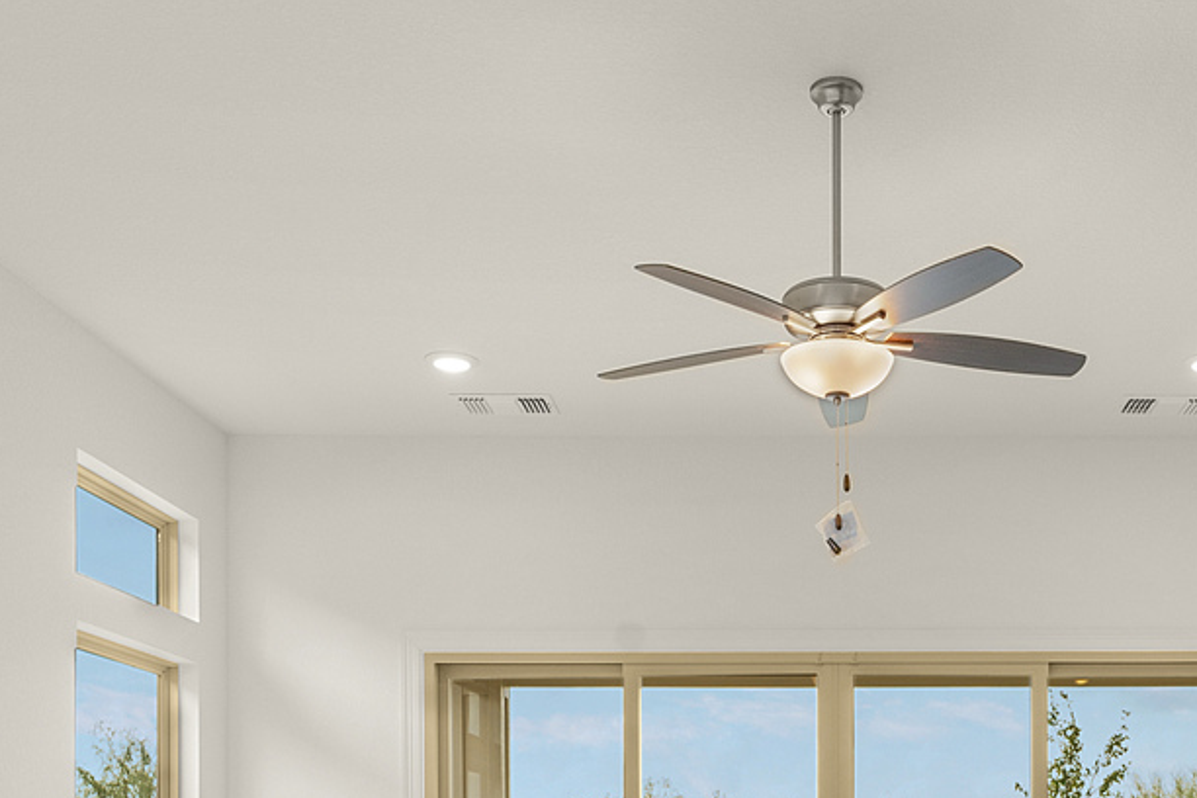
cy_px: 829
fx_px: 1496
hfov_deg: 42.8
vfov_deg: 27.8
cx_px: 835
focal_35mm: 45
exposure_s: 1/50
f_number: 9
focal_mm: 17
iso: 100
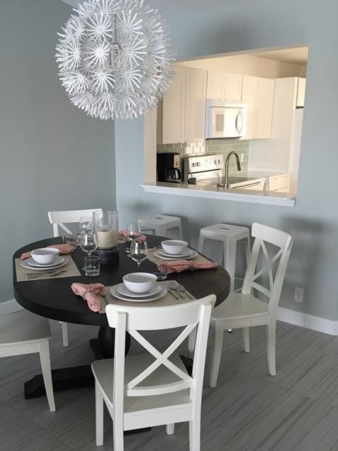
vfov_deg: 52.6
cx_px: 136
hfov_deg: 40.5
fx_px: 456
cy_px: 246
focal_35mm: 35
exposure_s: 1/30
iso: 100
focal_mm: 4.15
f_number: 2.2
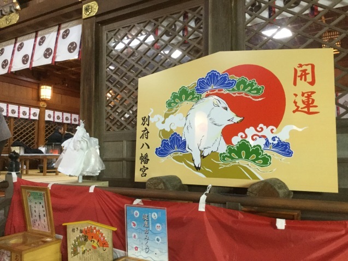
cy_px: 130
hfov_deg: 58.4
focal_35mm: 31
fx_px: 311
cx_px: 174
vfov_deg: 45.4
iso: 200
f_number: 2.4
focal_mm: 3.3
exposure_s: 1/20
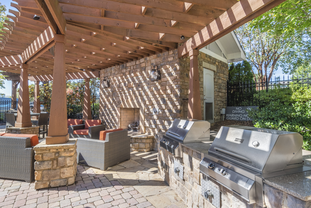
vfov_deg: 67.4
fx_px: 155
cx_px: 156
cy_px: 104
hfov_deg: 90.0
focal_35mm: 18
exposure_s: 1/200
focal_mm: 12
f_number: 8
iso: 200
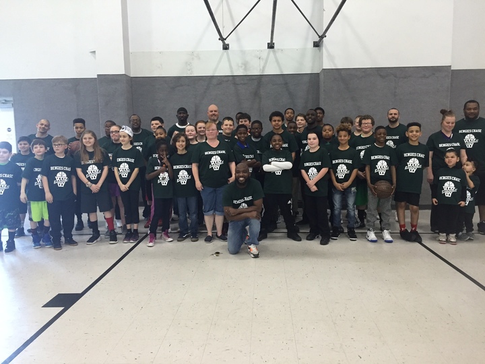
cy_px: 182
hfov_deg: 61.7
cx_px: 242
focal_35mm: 29
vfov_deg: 48.2
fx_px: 406
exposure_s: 1/30
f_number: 2.2
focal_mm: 4.15
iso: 160
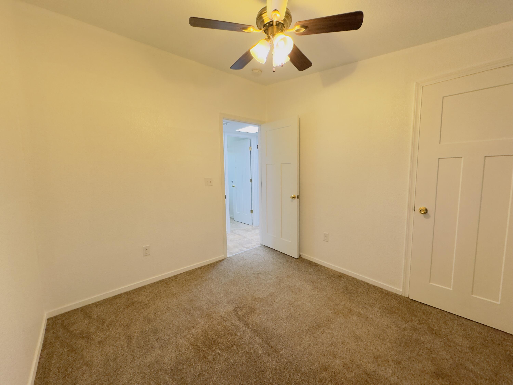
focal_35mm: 14
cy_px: 192
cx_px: 256
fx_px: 207
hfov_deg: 102.1
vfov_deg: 85.7
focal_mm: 2.22
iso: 200
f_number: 2.2
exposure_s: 1/60
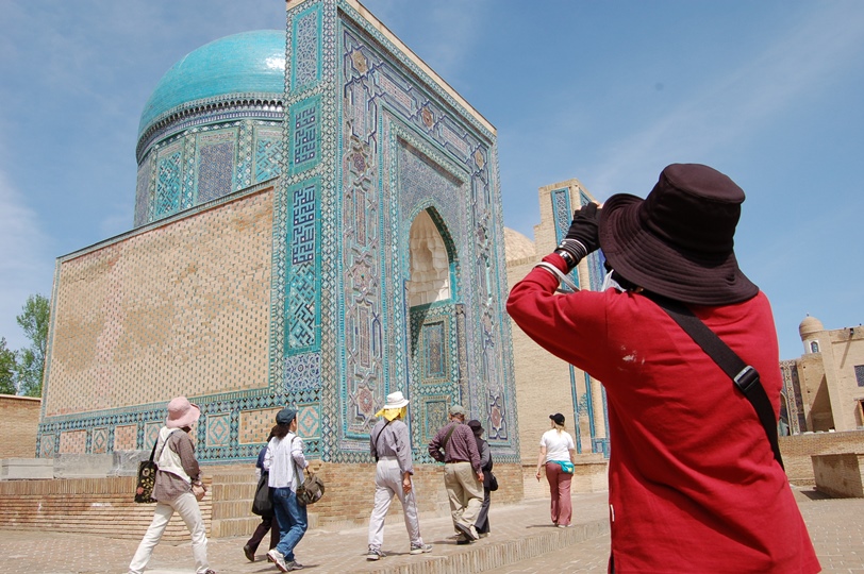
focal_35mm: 27
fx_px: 647
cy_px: 287
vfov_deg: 47.9
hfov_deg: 67.4
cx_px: 432
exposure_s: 1/400
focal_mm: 18
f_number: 10
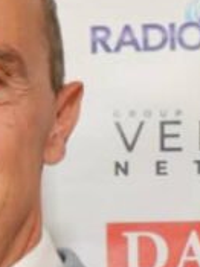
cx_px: -13
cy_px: 558
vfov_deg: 7.6
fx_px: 1905
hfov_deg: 6.0
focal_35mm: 247
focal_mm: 20
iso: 800
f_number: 4.1
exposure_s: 1/60
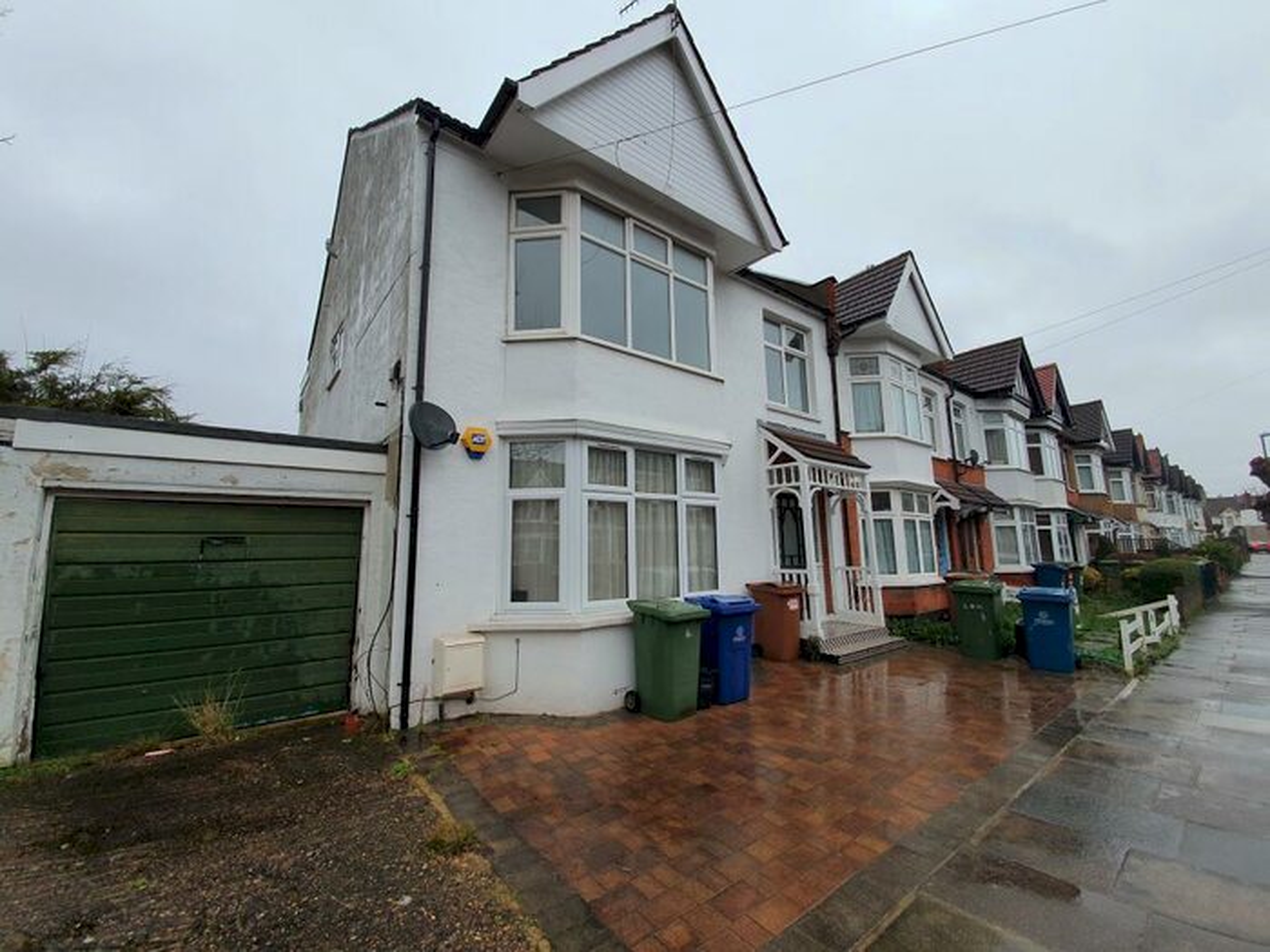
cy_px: 476
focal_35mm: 13
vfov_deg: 89.9
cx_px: 635
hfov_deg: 106.2
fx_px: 477
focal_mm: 1.8
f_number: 2.2
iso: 50
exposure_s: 1/101
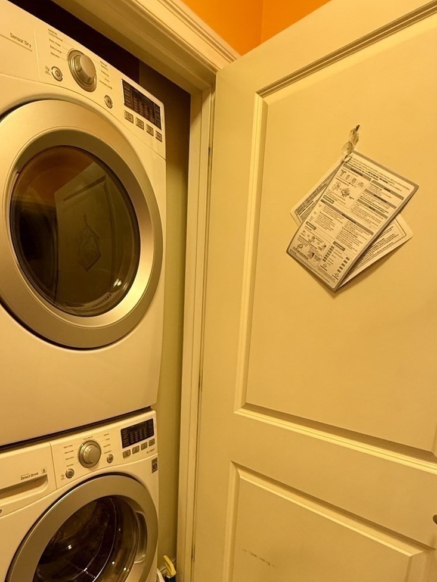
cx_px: 160
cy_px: 396
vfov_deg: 73.6
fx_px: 370
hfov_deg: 60.2
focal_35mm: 22
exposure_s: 1/60
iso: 320
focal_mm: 2.22
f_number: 2.2
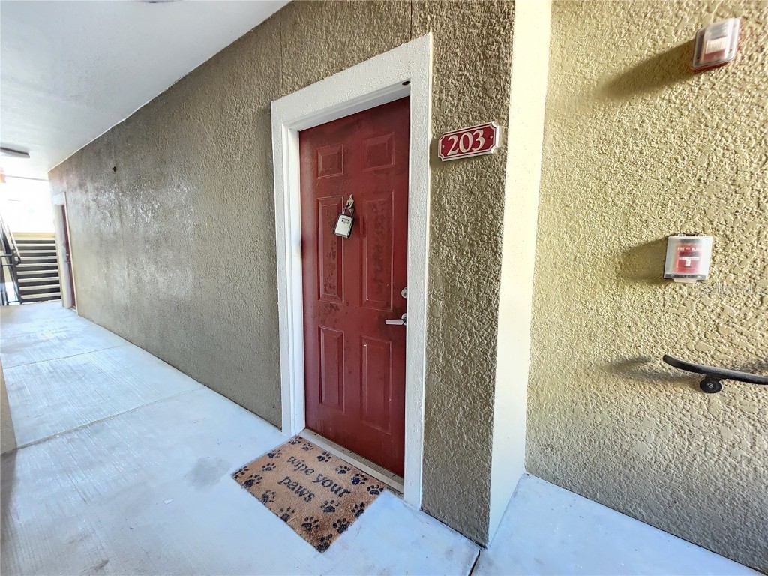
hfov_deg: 106.2
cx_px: 384
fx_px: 288
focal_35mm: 13
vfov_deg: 89.9
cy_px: 288
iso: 2000
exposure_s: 1/24
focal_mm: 2.2
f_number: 2.2
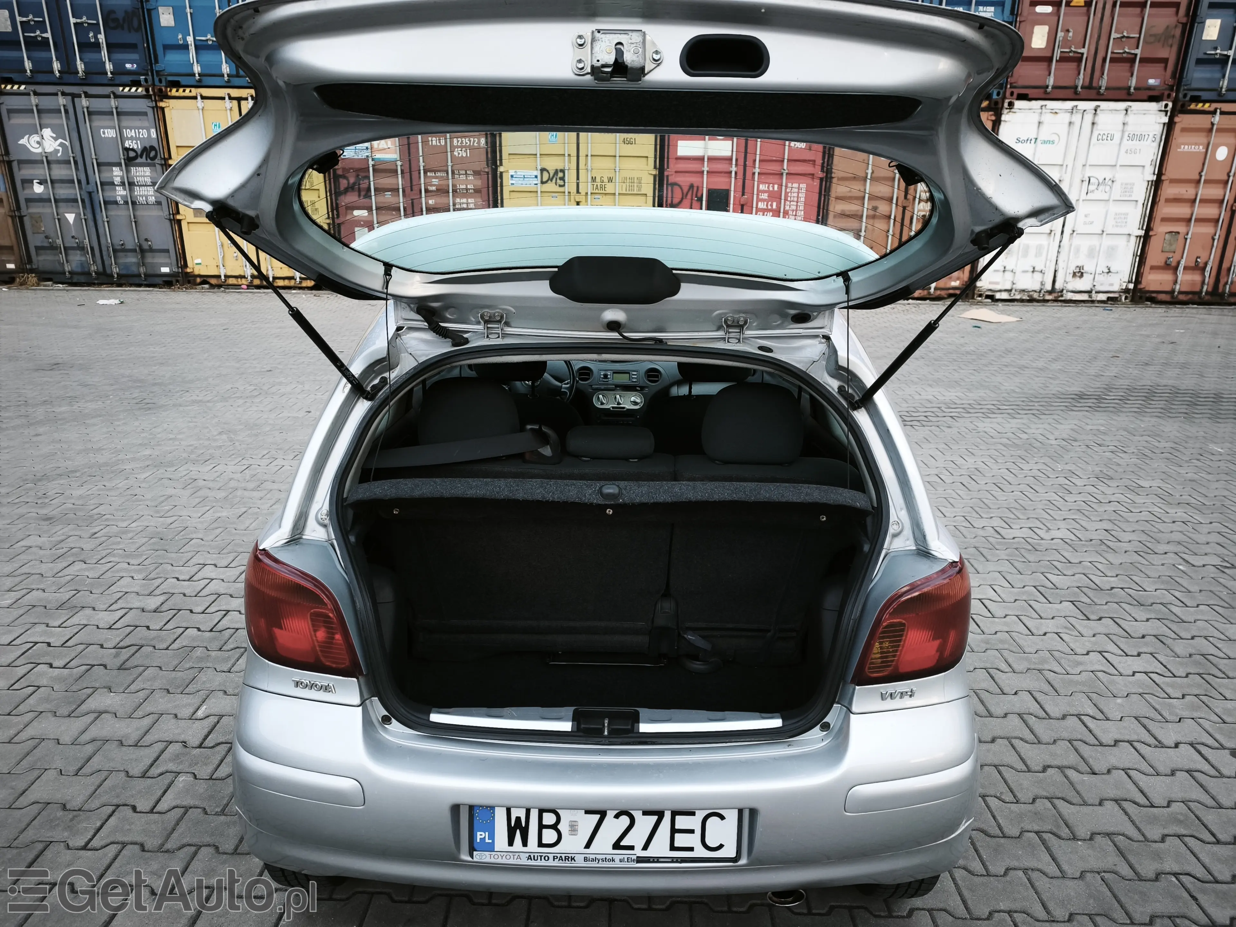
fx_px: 821
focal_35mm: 23
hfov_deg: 73.9
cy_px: 464
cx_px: 618
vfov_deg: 58.9
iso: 400
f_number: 1.62
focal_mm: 6.45
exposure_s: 1/99.9
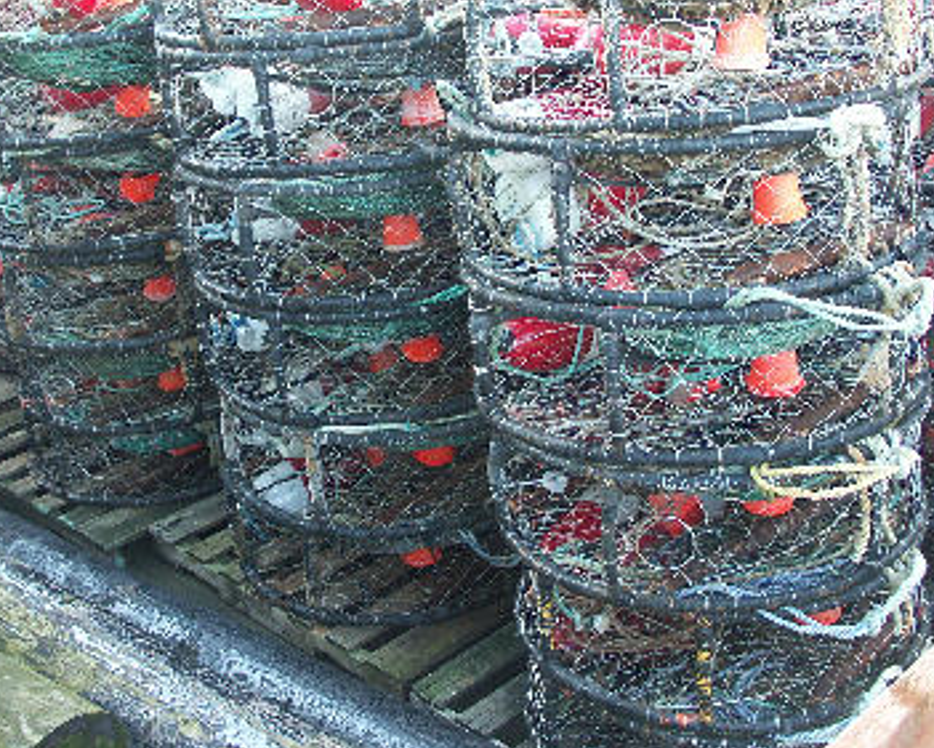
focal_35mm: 46
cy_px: 309
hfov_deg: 40.3
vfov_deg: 32.7
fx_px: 1272
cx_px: 438
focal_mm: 8.11
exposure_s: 1/50
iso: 100
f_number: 2.8
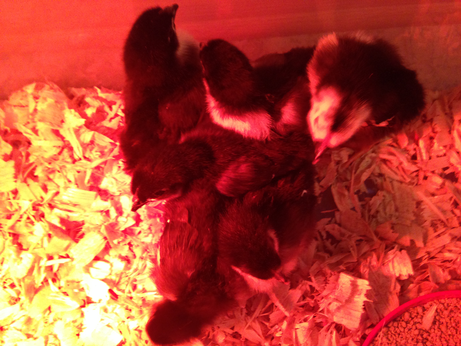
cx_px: 230
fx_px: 439
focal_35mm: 33
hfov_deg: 55.4
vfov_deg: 42.9
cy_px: 173
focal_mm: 4.12
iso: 250
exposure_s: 1/20
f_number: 2.4
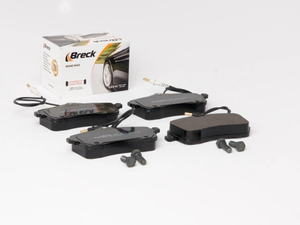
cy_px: 113
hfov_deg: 21.7
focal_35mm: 91
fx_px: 784
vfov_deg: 16.3
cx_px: 147
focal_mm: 55
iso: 100
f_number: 13
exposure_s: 1/200
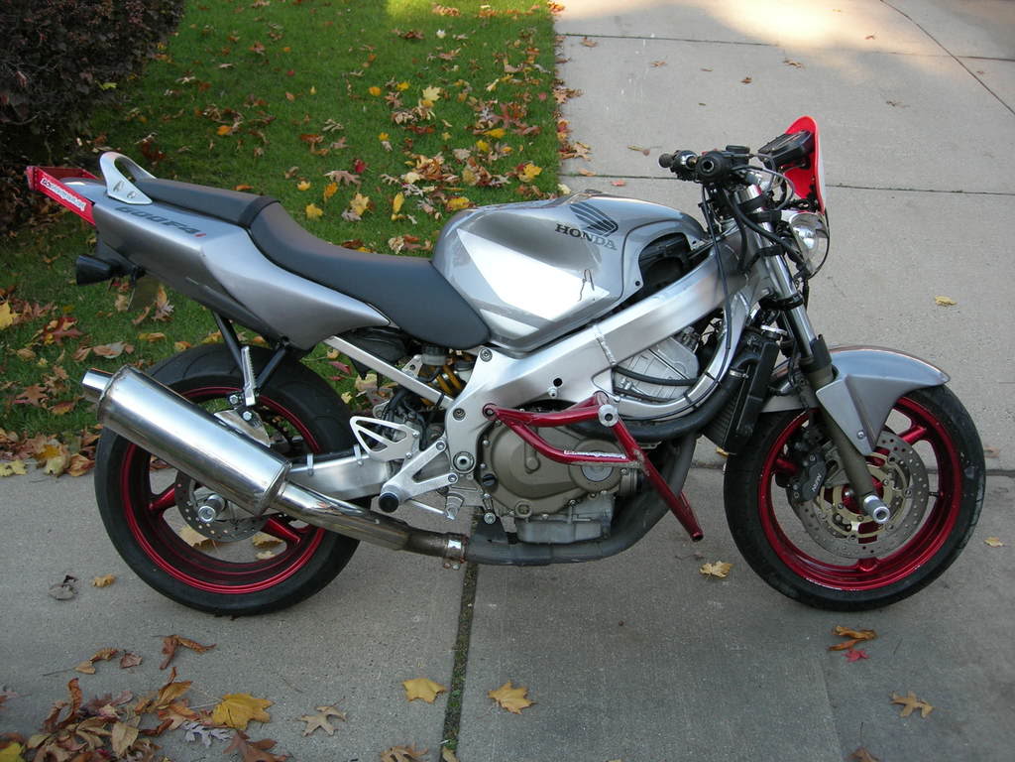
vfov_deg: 37.7
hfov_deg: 49.0
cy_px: 381
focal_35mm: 38
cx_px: 508
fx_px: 1114
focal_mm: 7.8
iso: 64
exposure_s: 1/132
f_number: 2.8
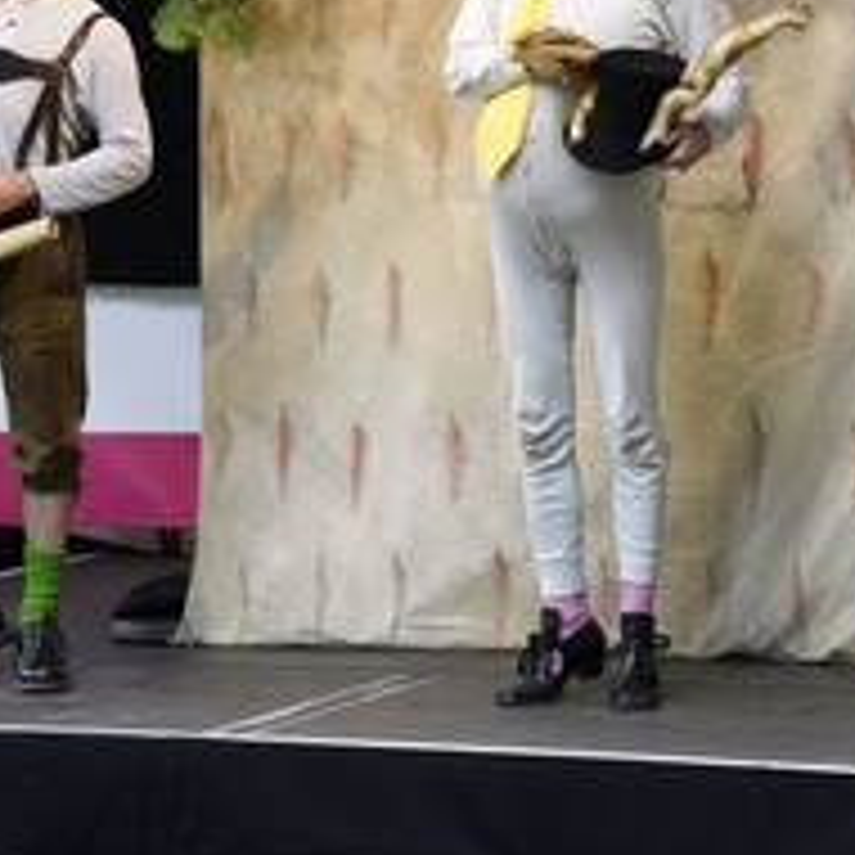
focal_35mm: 151
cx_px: 713
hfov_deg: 11.5
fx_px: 4220
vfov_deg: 11.5
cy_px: 207
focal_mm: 75
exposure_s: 1/125
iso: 1000
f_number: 6.3
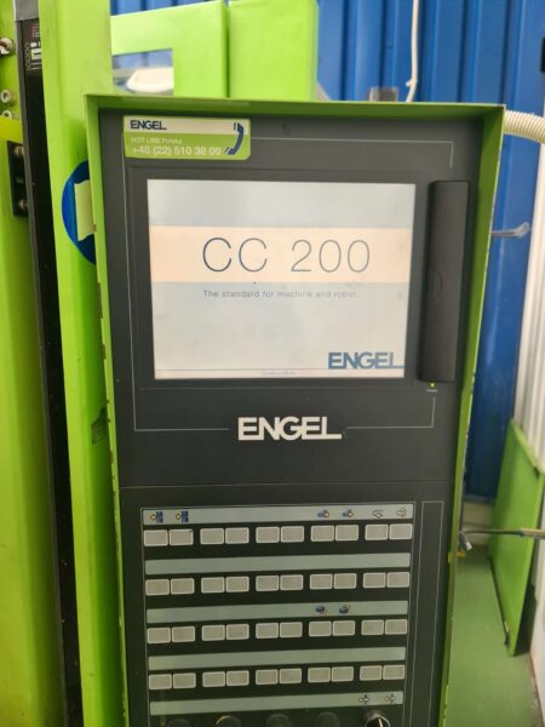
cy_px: 364
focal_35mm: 25
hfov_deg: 54.9
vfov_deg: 69.4
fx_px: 525
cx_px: 272
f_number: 1.8
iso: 160
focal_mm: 7
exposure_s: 1/100
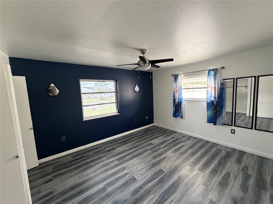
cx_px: 136
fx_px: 110
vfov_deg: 85.7
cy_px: 102
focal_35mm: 14
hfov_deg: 102.1
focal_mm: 2.22
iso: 400
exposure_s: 1/60
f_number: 2.2
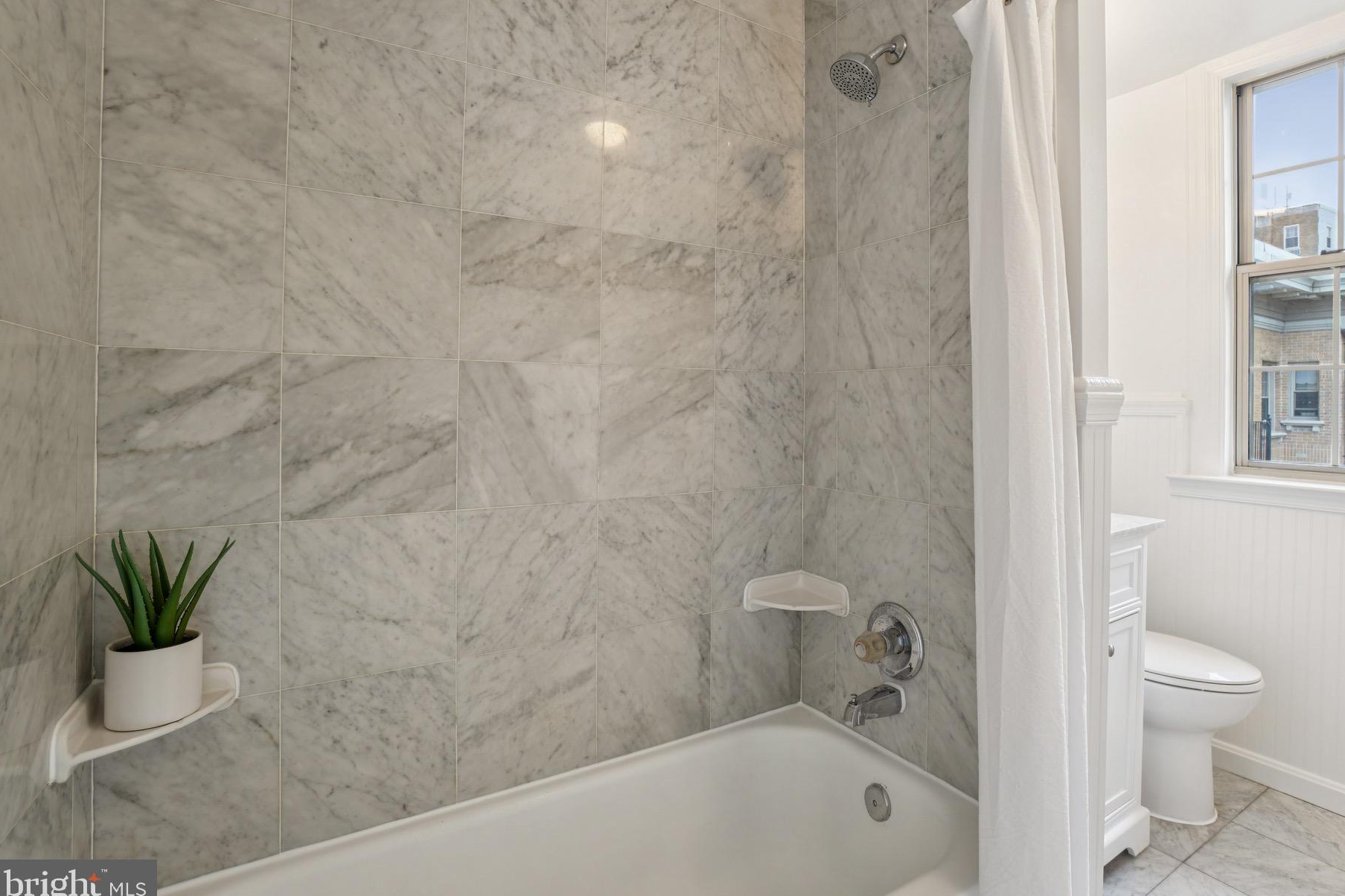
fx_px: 635
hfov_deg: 92.8
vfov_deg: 70.3
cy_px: 406
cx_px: 754
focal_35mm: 17
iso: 100
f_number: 7.1
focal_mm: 10
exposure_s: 1/8
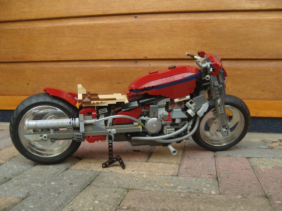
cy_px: 106
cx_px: 141
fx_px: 277
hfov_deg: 54.0
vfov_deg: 41.8
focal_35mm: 34
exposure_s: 1/60
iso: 100
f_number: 2.8
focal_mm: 7.3
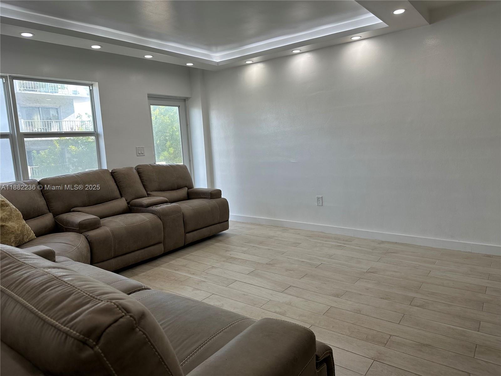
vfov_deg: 56.8
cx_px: 250
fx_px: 347
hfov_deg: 71.6
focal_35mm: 24
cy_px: 188
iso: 80
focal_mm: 6.86
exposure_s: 1/251
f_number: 1.78
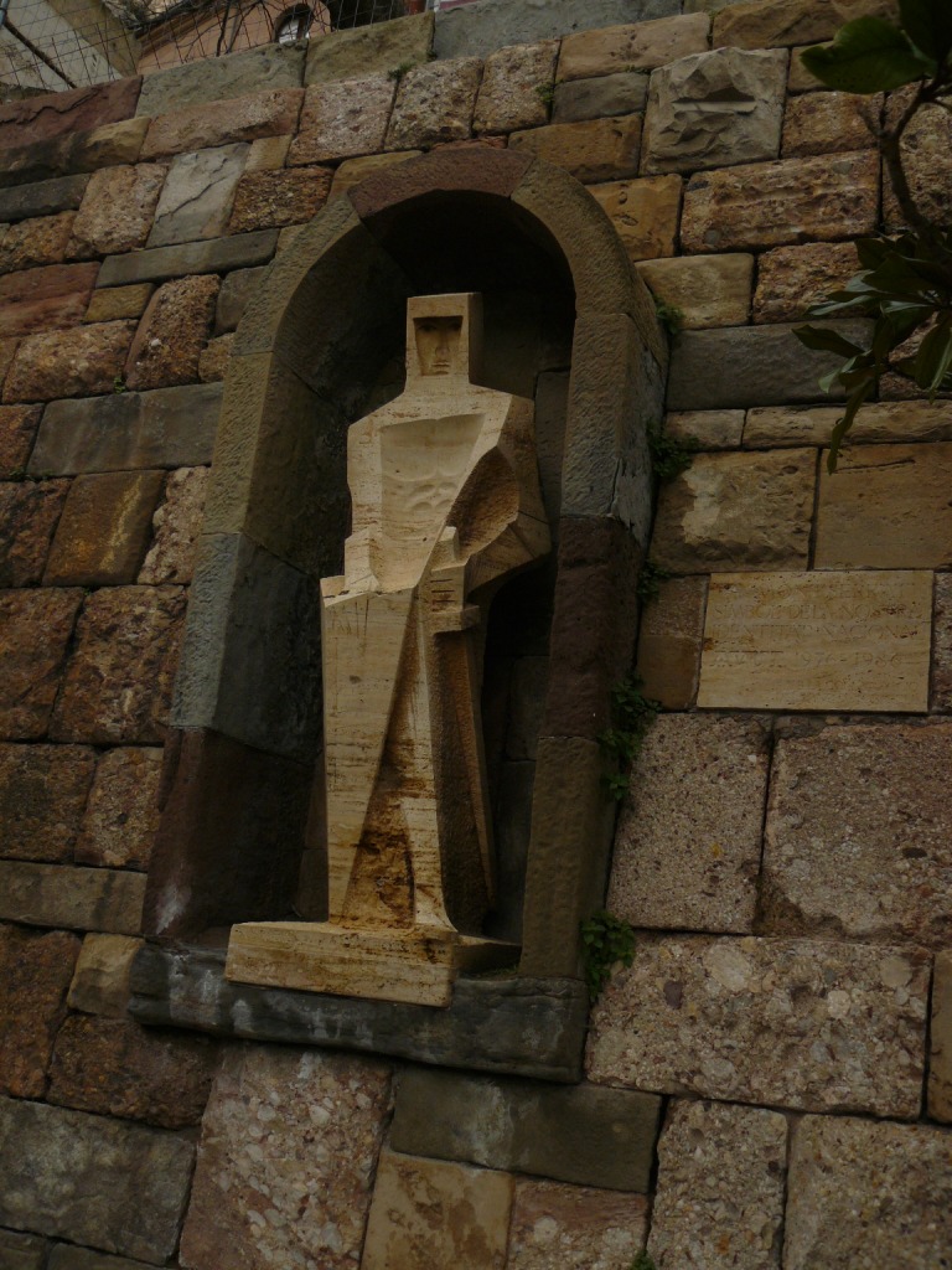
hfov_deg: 39.7
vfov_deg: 51.4
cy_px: 635
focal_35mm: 36
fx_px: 1320
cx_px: 476
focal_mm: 6
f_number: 2.8
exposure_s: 1/1000
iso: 100
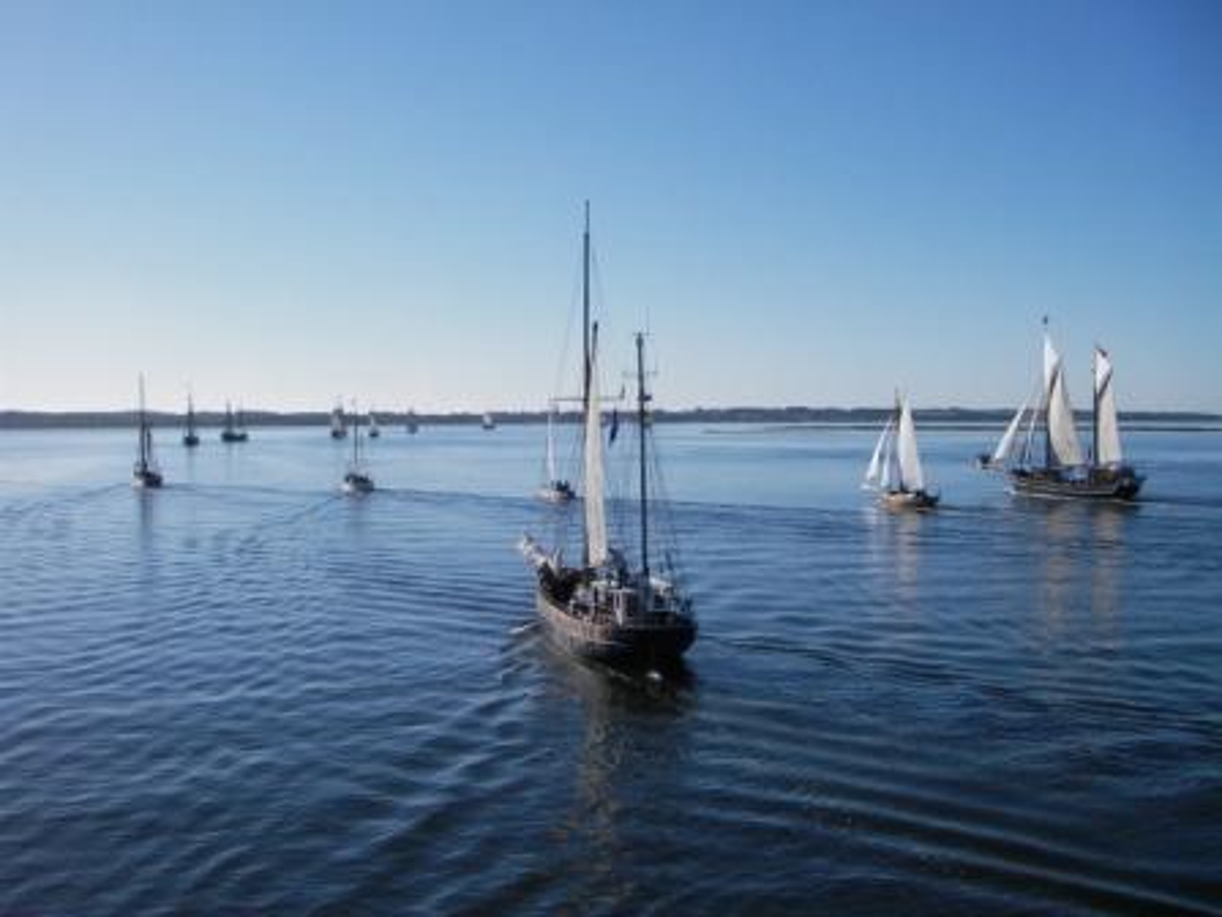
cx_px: 611
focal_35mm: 38
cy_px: 458
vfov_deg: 37.7
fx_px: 1341
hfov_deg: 49.0
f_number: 6.6
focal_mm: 6.3
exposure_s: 1/320
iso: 50
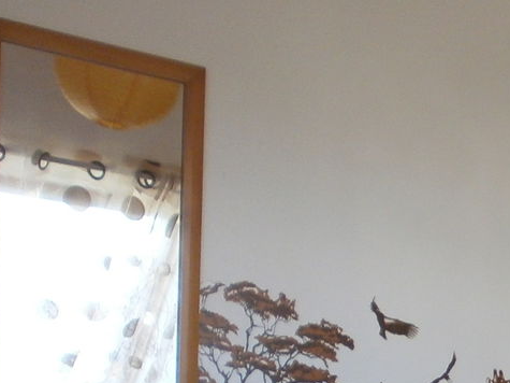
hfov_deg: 19.2
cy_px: 499
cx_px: 740
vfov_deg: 15.4
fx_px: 1340
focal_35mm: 91
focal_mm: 4.8
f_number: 2.9
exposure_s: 1/20
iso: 125
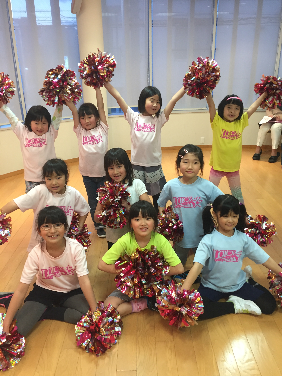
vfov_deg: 61.7
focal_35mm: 29
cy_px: 188
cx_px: 141
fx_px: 315
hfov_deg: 48.2
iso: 100
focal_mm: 4.15
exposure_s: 1/30
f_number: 2.2
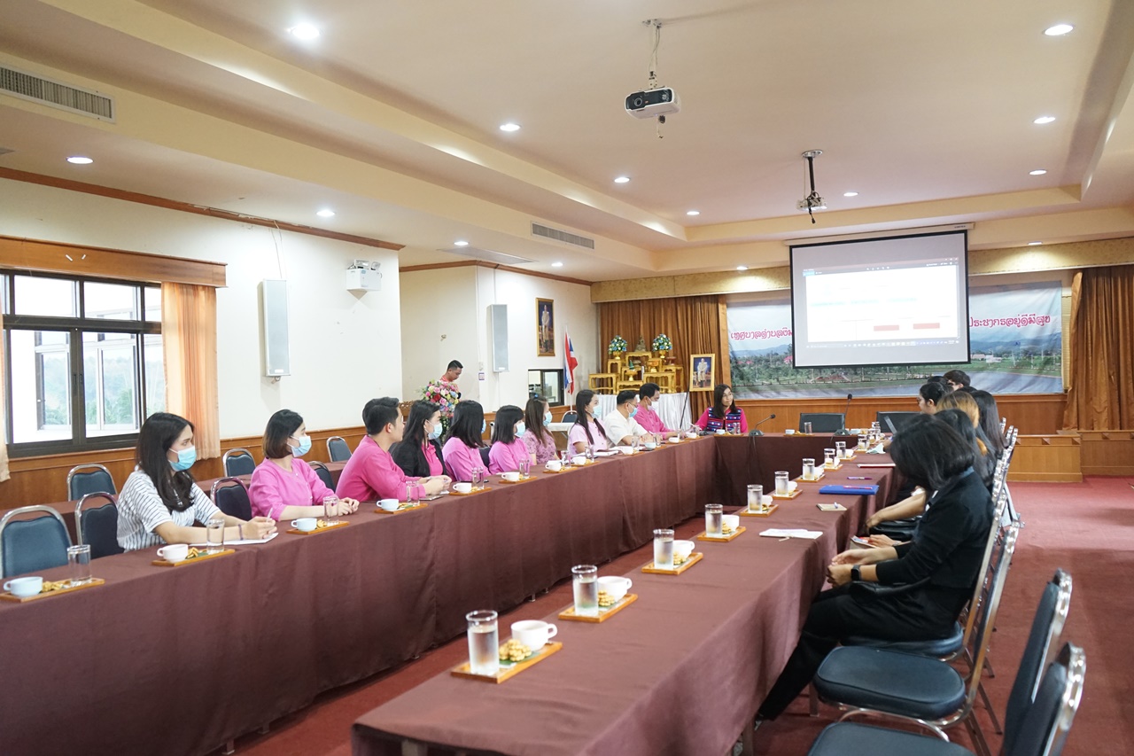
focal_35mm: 28
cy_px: 378
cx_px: 567
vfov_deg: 46.4
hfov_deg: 65.5
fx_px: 882
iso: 4000
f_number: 4
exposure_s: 1/50
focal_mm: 28
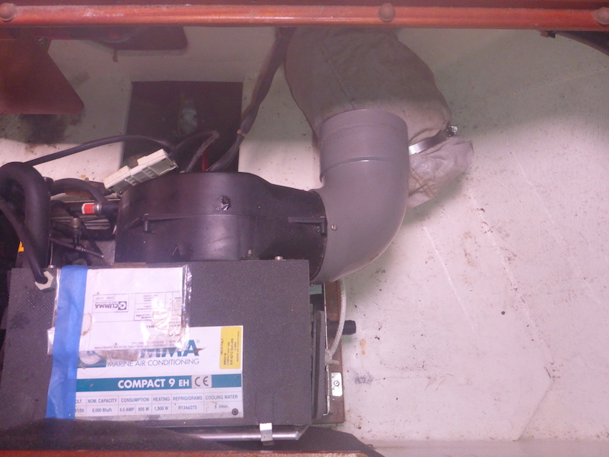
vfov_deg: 49.7
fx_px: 493
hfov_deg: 63.4
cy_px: 228
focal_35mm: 28
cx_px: 304
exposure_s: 1/125
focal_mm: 4.9
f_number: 3.3
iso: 640
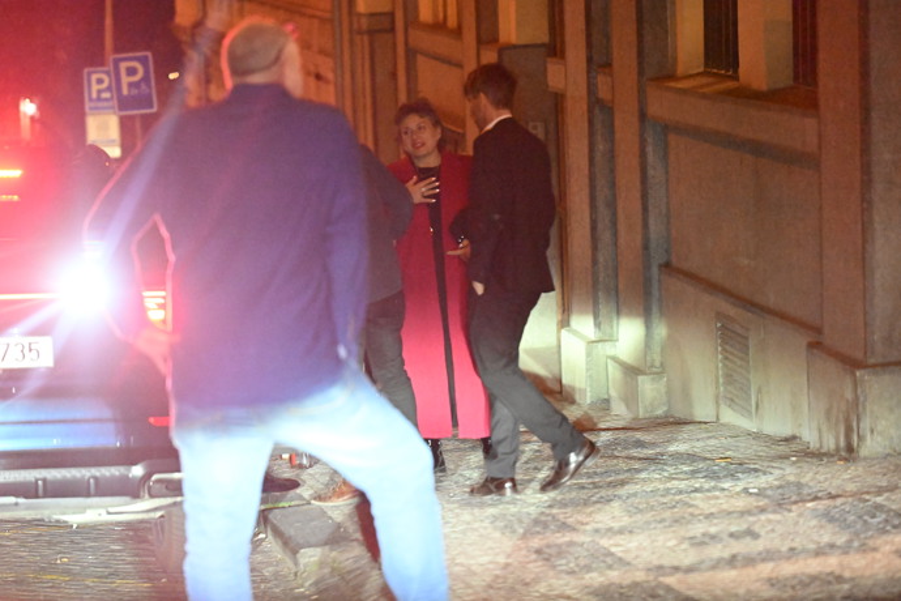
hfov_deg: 17.8
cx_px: 450
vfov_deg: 11.9
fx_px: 2878
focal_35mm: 115
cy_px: 300
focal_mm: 115
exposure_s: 1/250
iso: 25600
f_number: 2.8
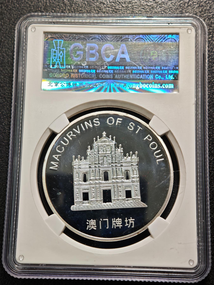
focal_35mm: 60
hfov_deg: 24.4
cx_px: 107
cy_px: 142
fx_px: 495
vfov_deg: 32.2
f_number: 2
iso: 320
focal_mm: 9
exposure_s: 1/120
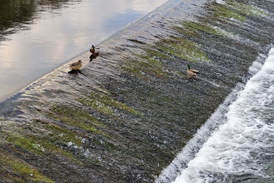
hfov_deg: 28.8
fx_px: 533
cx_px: 137
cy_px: 92
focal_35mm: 70
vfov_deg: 19.5
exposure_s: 1/320
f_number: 5.6
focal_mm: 70
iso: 200
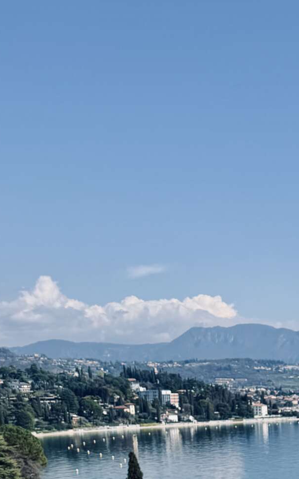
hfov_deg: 18.3
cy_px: 625
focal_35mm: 67
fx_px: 873
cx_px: 371
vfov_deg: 26.1
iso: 80
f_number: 1.78
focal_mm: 6.76
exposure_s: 1/5714
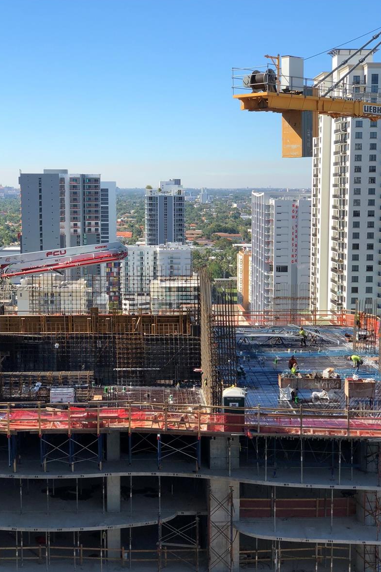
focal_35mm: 55
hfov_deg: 24.6
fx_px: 873
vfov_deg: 36.2
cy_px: 288
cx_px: 168
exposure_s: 1/883
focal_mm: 6
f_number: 2.4
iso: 16
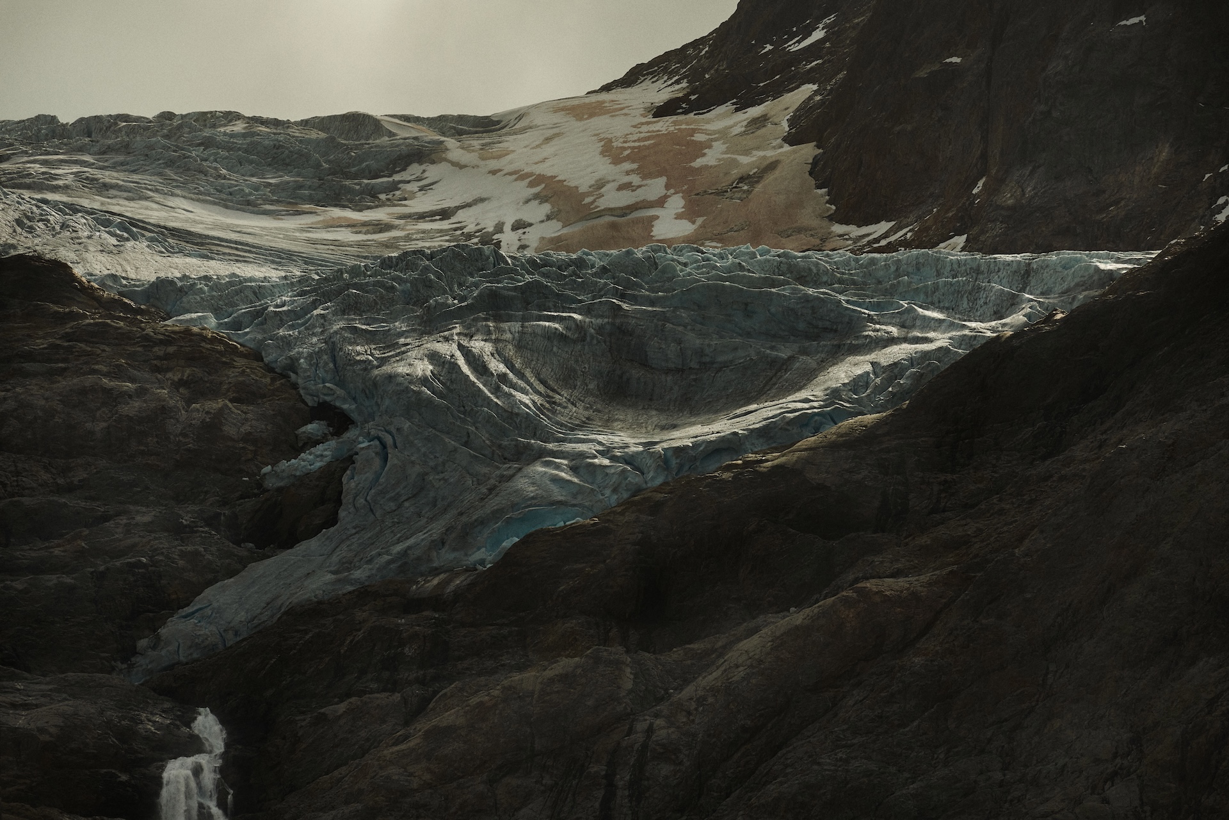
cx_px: 614
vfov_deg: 6.9
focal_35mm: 200
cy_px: 410
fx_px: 6827
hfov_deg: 10.3
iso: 800
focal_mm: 200
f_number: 8
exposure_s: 1/6400
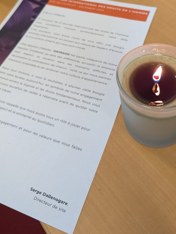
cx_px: 94
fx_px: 277
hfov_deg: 35.2
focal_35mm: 41
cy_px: 52
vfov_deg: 43.9
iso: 437
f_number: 1.68
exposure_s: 1/100
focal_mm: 6.9
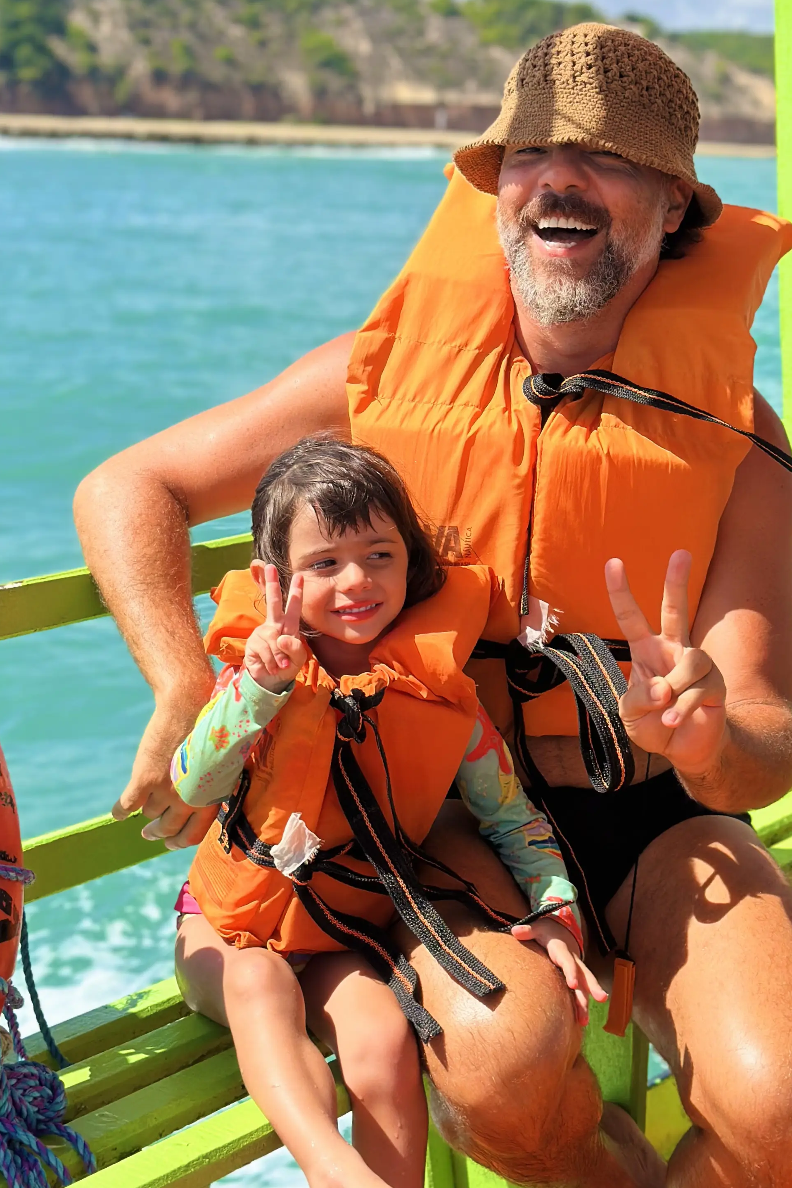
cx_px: 478
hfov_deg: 20.3
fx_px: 2211
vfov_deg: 30.0
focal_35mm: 67
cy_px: 504
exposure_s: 1/4785
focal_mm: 6.86
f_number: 1.78
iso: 100
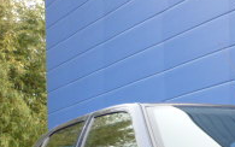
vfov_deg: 10.7
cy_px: 261
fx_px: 737
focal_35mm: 115
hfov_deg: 17.0
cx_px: 309
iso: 80
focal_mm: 5.5
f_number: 2.8
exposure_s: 1/250
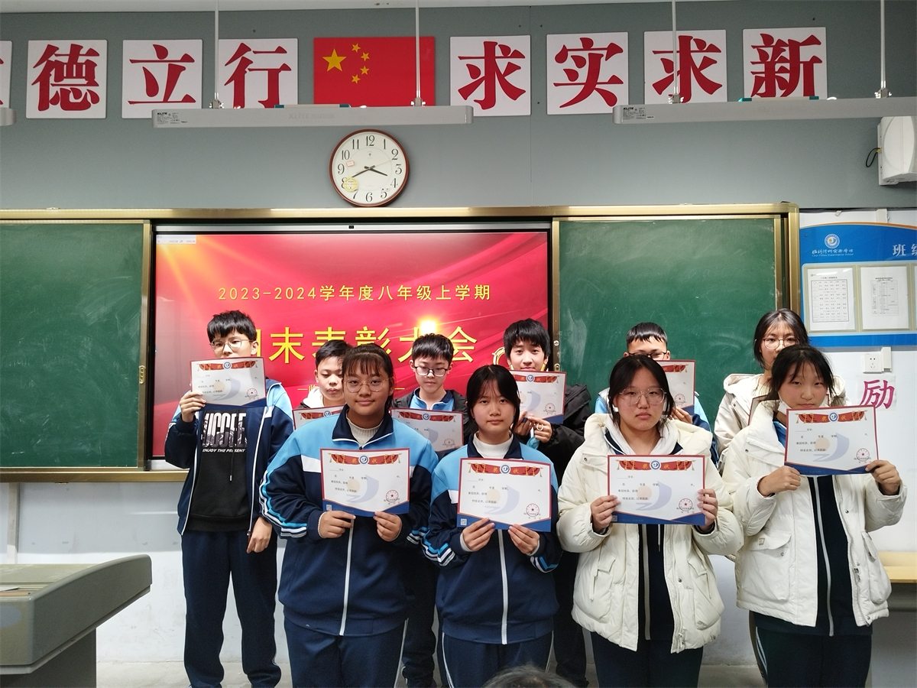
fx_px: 689
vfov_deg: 53.1
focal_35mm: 26
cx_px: 458
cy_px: 344
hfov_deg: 67.3
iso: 719
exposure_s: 1/50
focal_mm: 6.24
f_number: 1.8
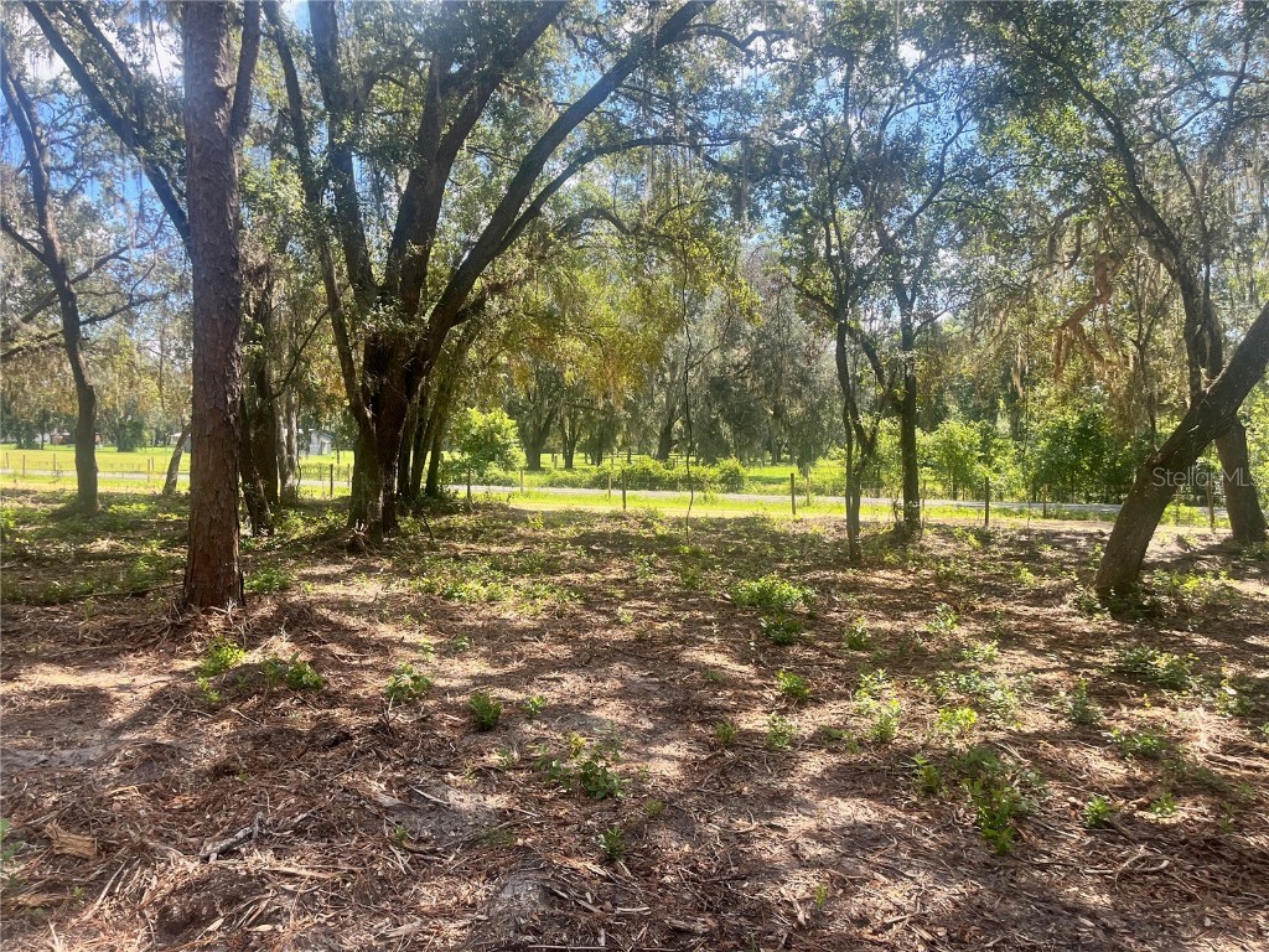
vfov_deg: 53.1
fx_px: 953
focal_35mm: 26
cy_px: 476
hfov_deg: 67.3
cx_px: 634
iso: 50
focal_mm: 5.1
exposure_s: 1/668
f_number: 1.6
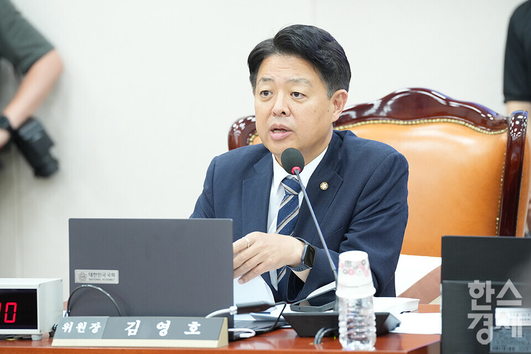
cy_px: 177
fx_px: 2950
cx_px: 266
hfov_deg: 10.3
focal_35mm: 200
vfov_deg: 6.9
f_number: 4.5
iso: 3200
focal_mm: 200
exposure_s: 1/200
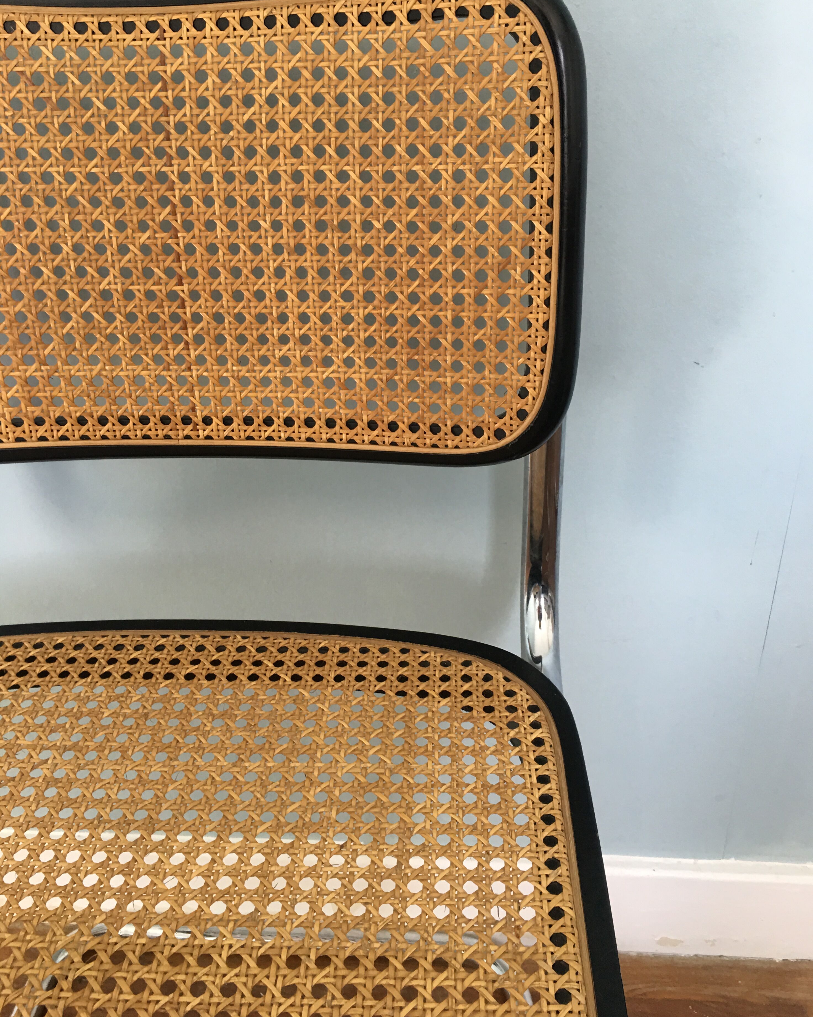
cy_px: 475
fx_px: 933
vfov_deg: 57.1
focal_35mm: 31
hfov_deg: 47.1
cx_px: 413
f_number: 2.2
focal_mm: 4.15
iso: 40
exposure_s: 1/33
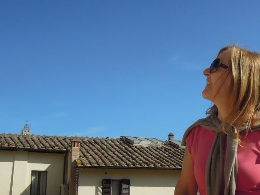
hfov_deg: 33.7
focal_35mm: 55
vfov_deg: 26.5
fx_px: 413
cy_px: 120
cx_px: 216
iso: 160
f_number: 4.2
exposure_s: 1/1600
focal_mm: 5.5
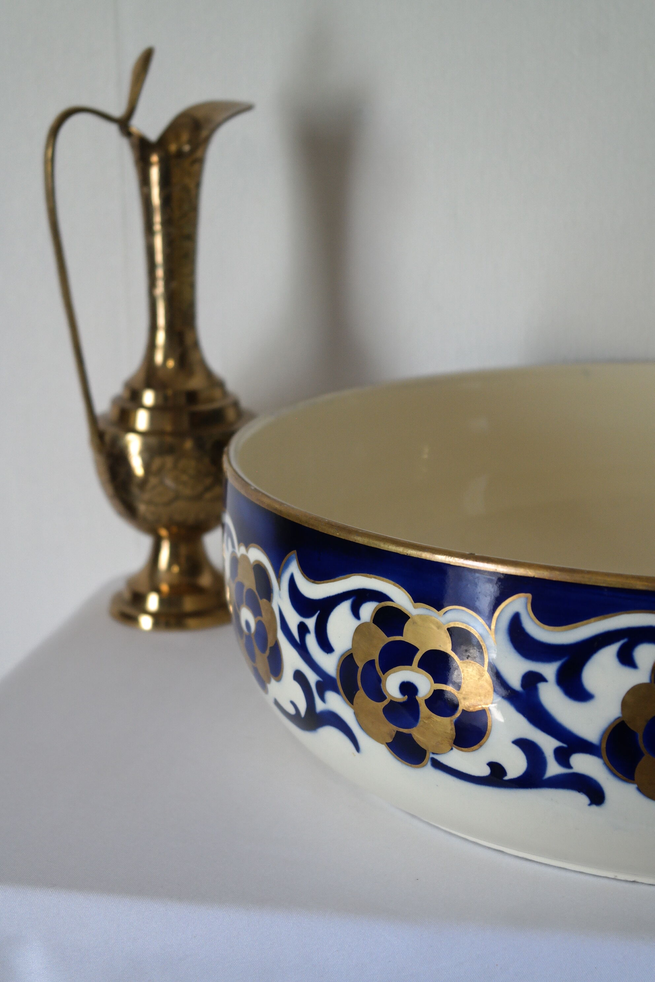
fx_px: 1883
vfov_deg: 29.2
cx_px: 328
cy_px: 491
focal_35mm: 69
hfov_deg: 19.7
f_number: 5
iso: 400
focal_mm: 45
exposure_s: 1/80
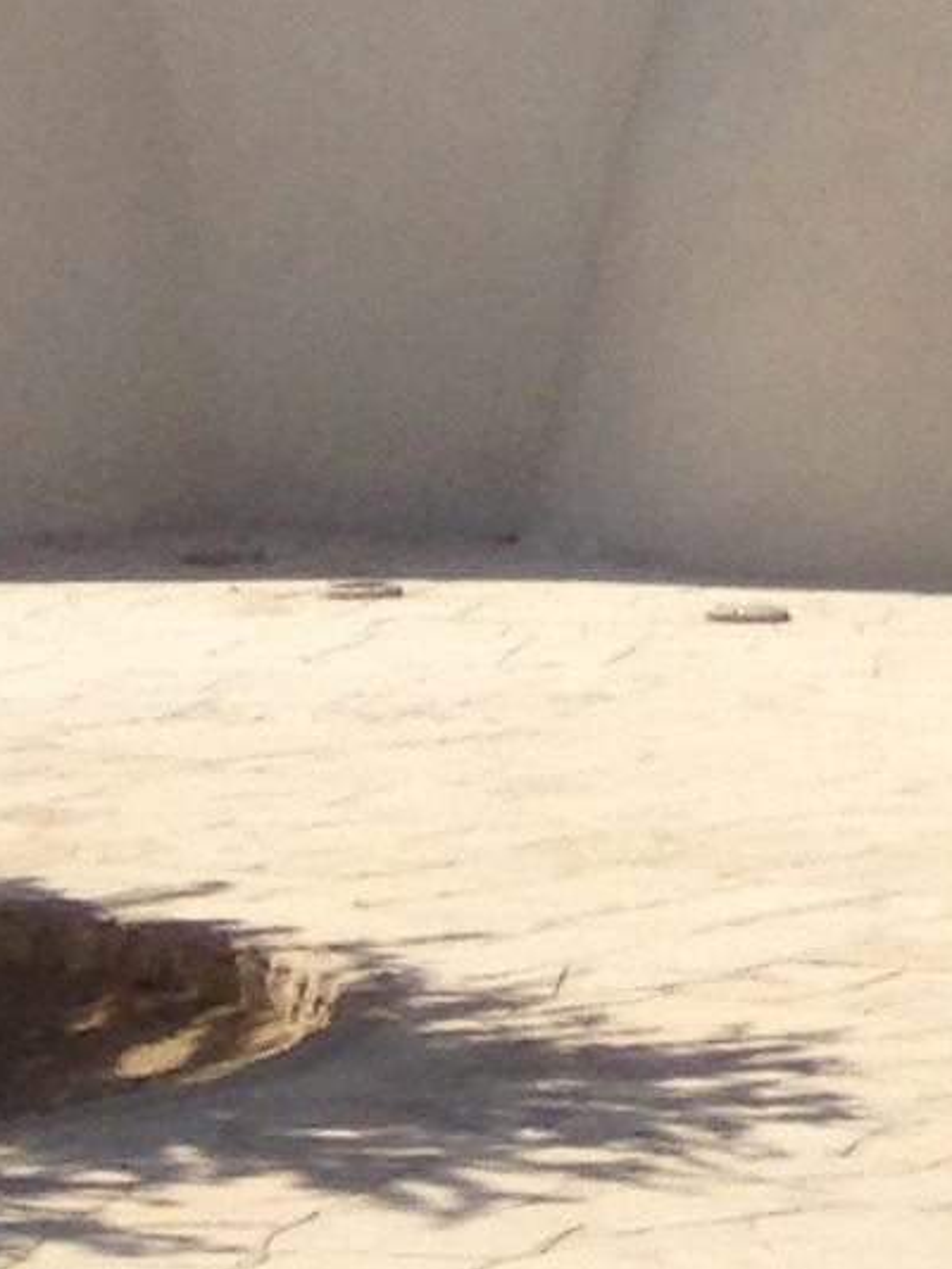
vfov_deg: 9.0
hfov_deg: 7.2
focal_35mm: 202
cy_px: -1531
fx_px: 7404
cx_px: 1645
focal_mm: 4.12
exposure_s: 1/3390
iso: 50
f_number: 2.4
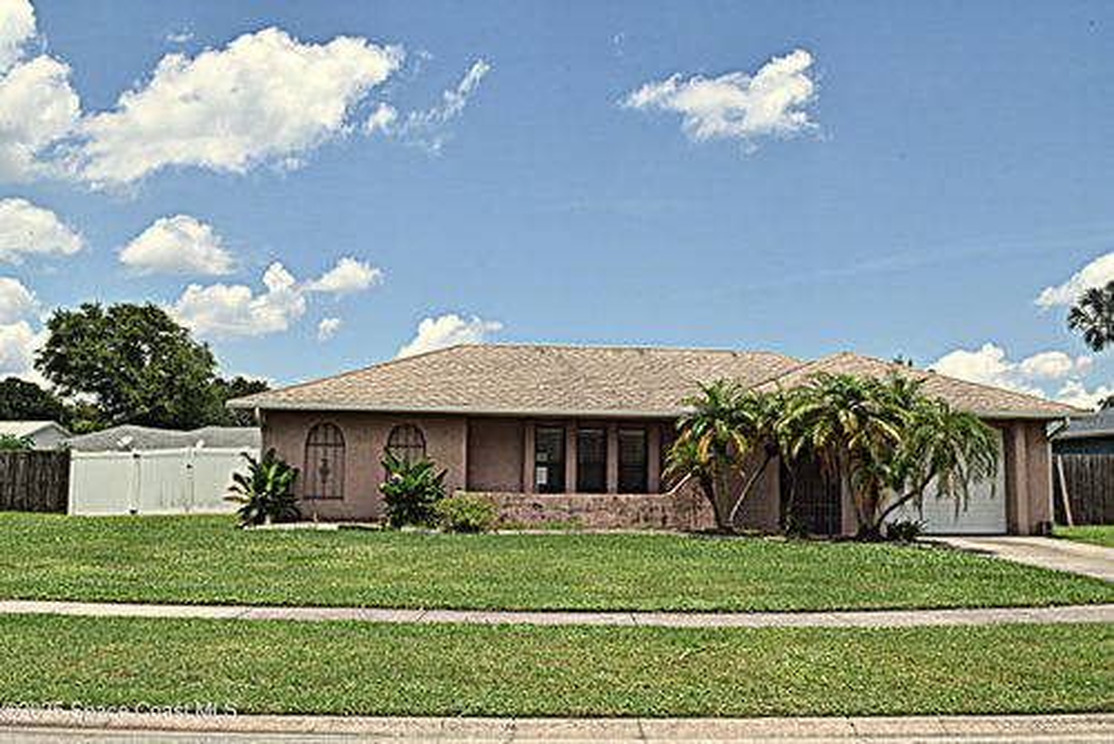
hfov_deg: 55.1
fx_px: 1068
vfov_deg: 38.4
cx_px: 557
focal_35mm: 34
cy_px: 372
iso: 640
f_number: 25
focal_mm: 23
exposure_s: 1/200
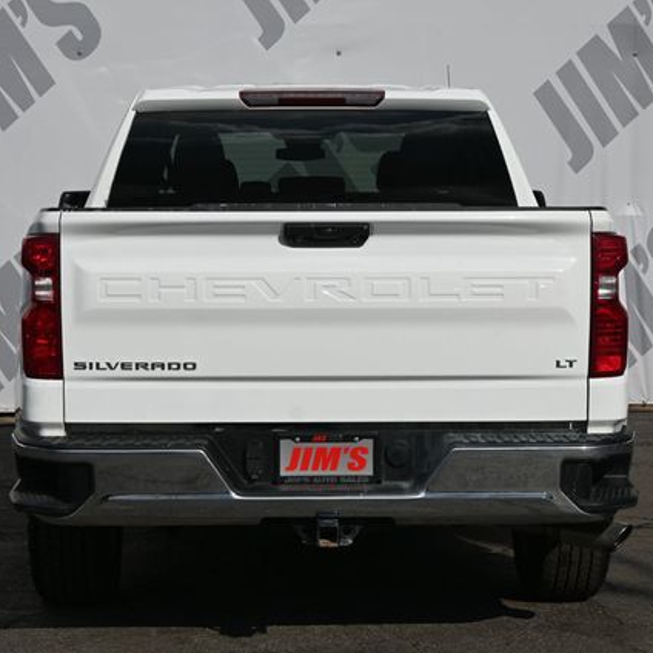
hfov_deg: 20.0
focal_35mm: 87
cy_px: 326
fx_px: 1849
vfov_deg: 20.0
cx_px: 319
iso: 100
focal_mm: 45
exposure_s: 1/500
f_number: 8
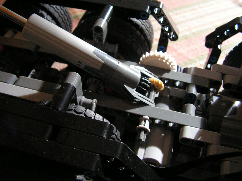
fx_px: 266
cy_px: 90
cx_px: 121
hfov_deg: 49.0
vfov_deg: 37.7
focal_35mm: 38
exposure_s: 1/30
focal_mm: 6.4
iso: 100
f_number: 3.2
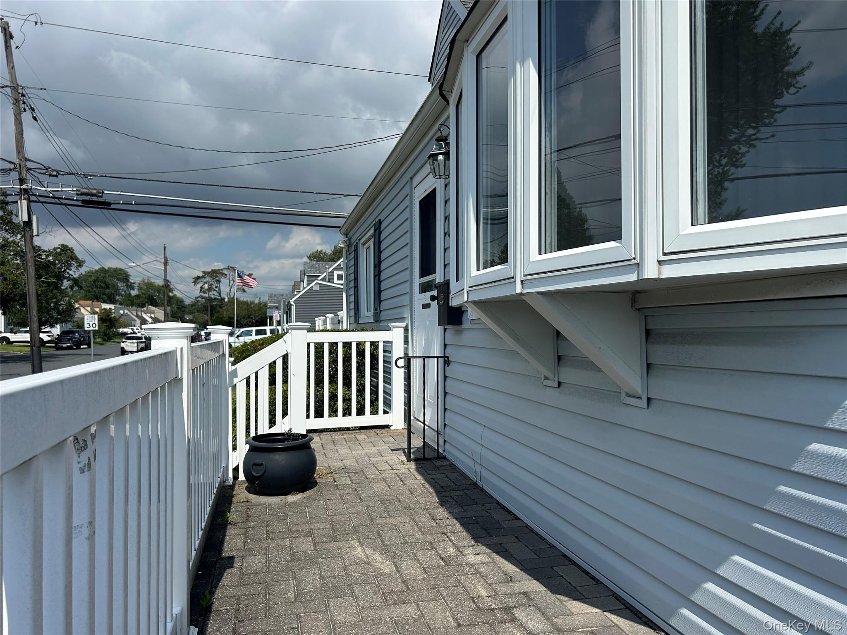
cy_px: 318
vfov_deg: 53.1
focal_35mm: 26
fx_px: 636
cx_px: 424
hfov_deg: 67.3
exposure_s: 1/8000
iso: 50
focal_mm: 5.7
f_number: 1.5
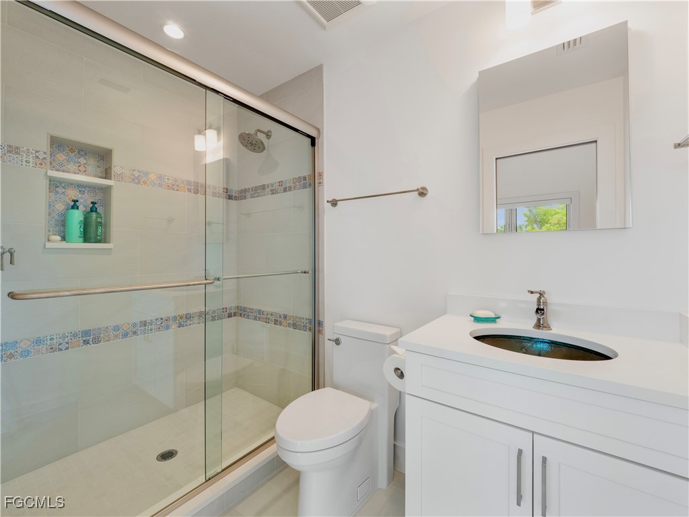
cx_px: 344
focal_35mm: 14
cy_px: 258
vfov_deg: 85.7
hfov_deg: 102.1
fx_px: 279
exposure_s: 1/8
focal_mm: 7
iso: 200
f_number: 7.1
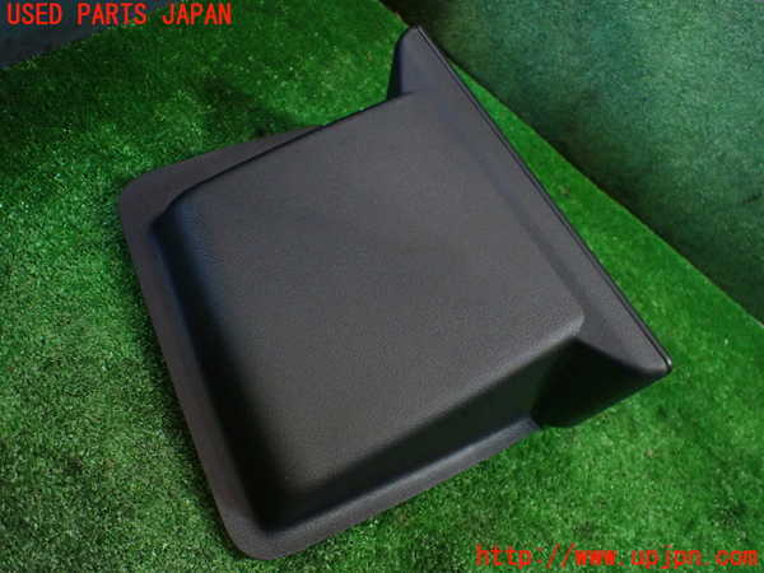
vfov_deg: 46.8
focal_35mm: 30
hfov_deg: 60.0
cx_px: 382
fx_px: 662
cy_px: 286
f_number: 2.3
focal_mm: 5.4
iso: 800
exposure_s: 1/125
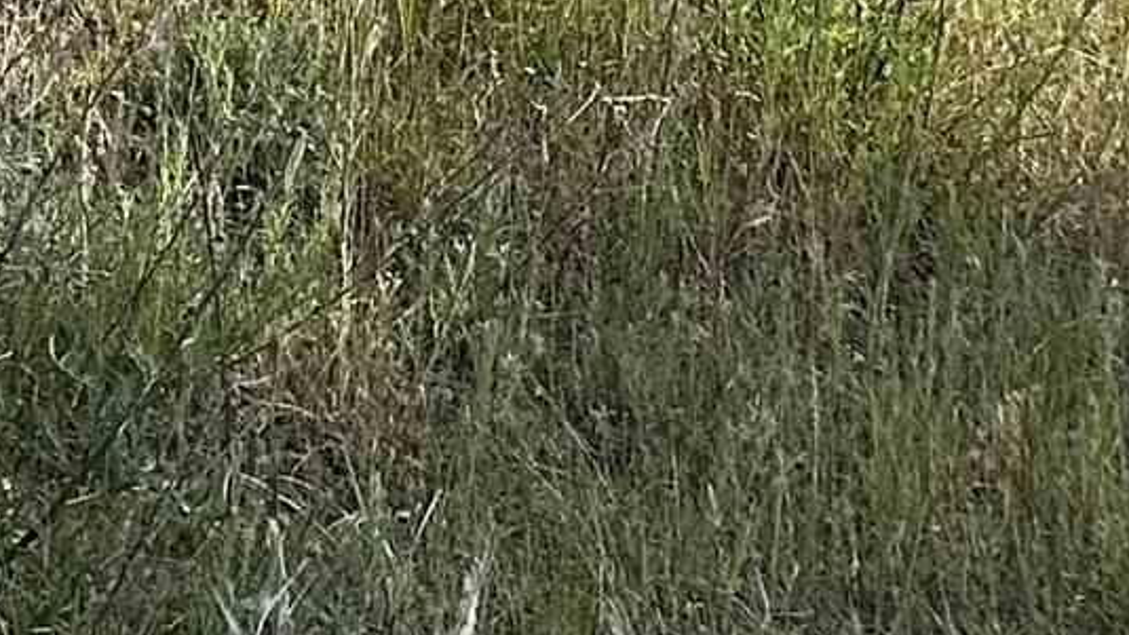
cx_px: -1465
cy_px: -1198
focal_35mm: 150
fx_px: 4491
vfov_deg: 7.3
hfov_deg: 11.9
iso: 80
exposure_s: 1/4545
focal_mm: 6.86
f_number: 1.78
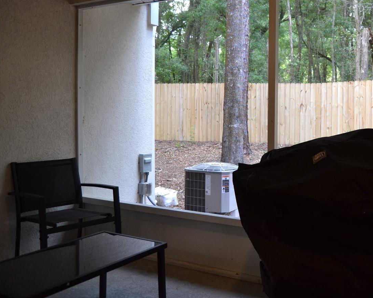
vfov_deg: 40.0
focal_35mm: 37
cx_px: 271
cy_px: 121
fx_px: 408
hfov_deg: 47.6
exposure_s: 1/60
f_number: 3.5
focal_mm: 18
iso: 400
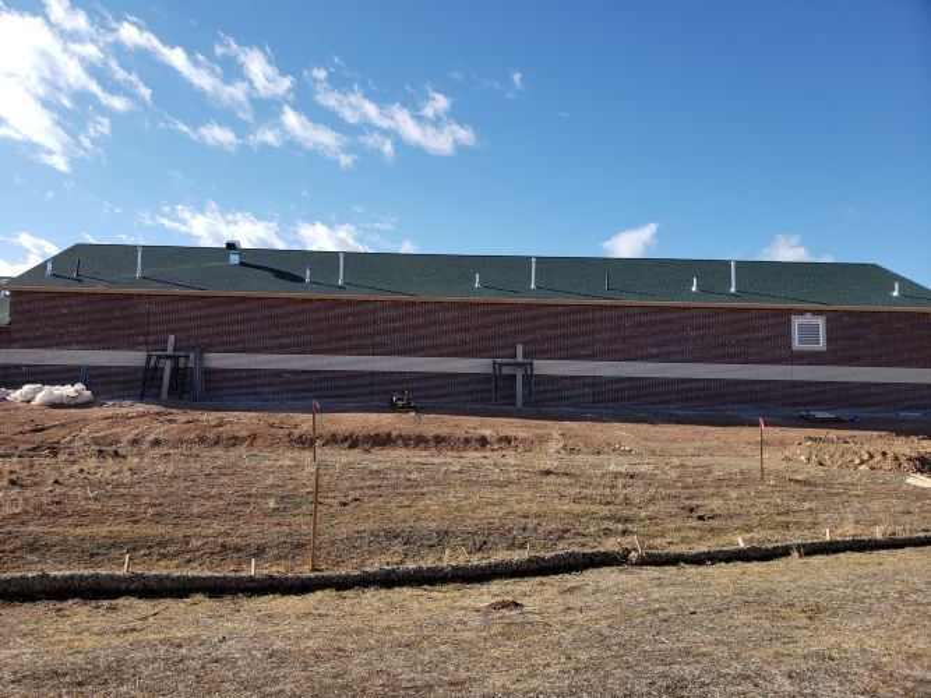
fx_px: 699
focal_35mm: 26
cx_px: 466
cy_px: 349
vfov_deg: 53.0
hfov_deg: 67.3
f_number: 2.4
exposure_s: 1/1208
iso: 50
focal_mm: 4.3
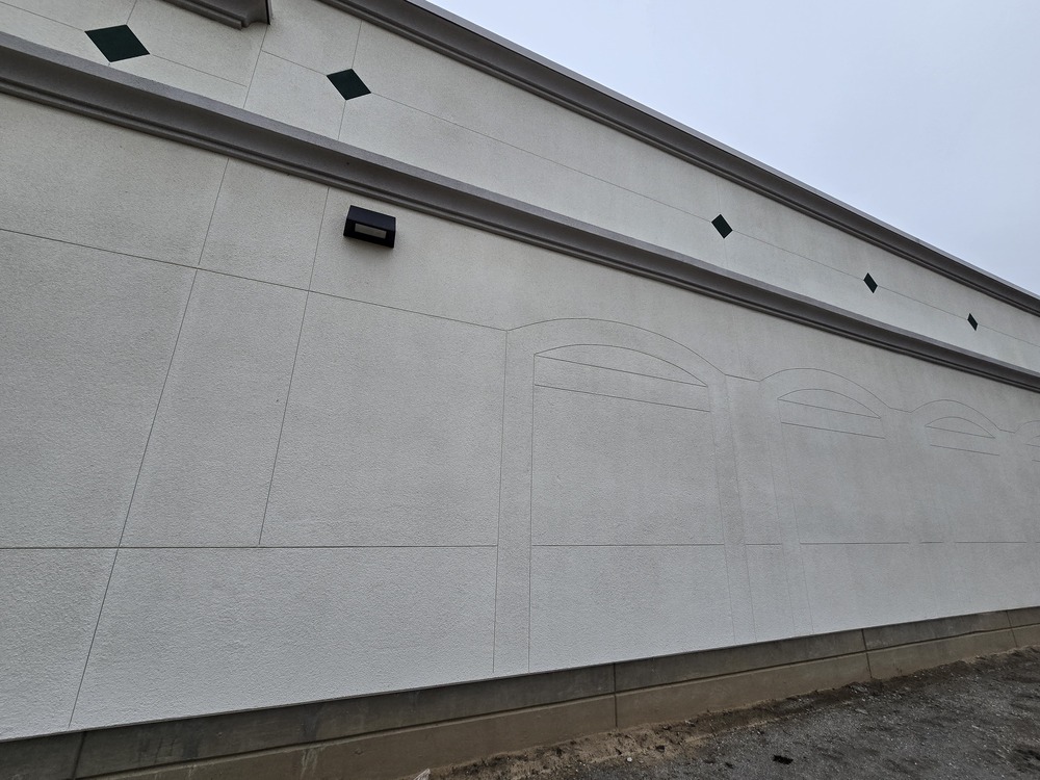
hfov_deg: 106.2
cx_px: 520
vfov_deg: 89.9
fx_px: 391
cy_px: 390
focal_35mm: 13
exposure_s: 1/340
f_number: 2.2
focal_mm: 2.2
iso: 50
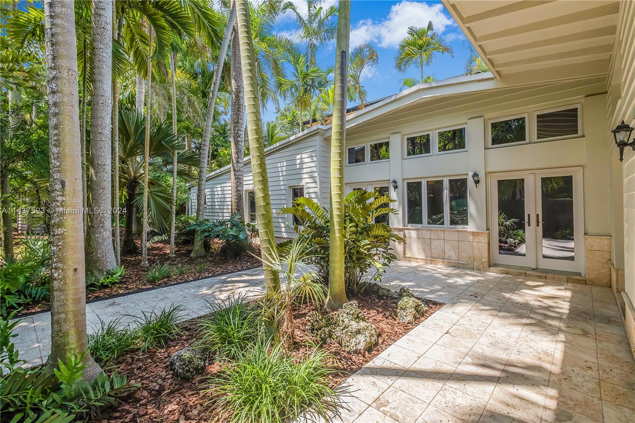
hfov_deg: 100.4
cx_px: 318
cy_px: 212
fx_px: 265
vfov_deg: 77.3
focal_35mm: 15
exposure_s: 1/640
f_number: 8
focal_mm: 10
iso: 800
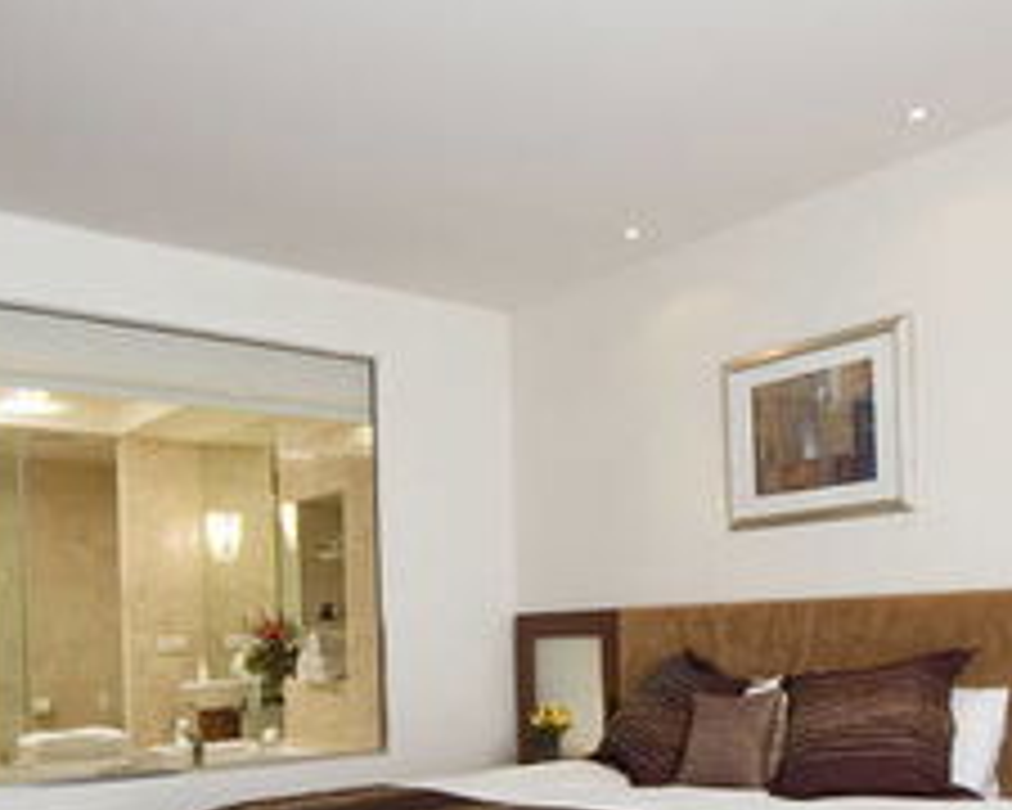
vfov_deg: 39.7
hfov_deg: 50.2
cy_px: 637
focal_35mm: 36
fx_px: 1078
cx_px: 445
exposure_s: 1/5
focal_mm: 12
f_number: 11
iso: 200
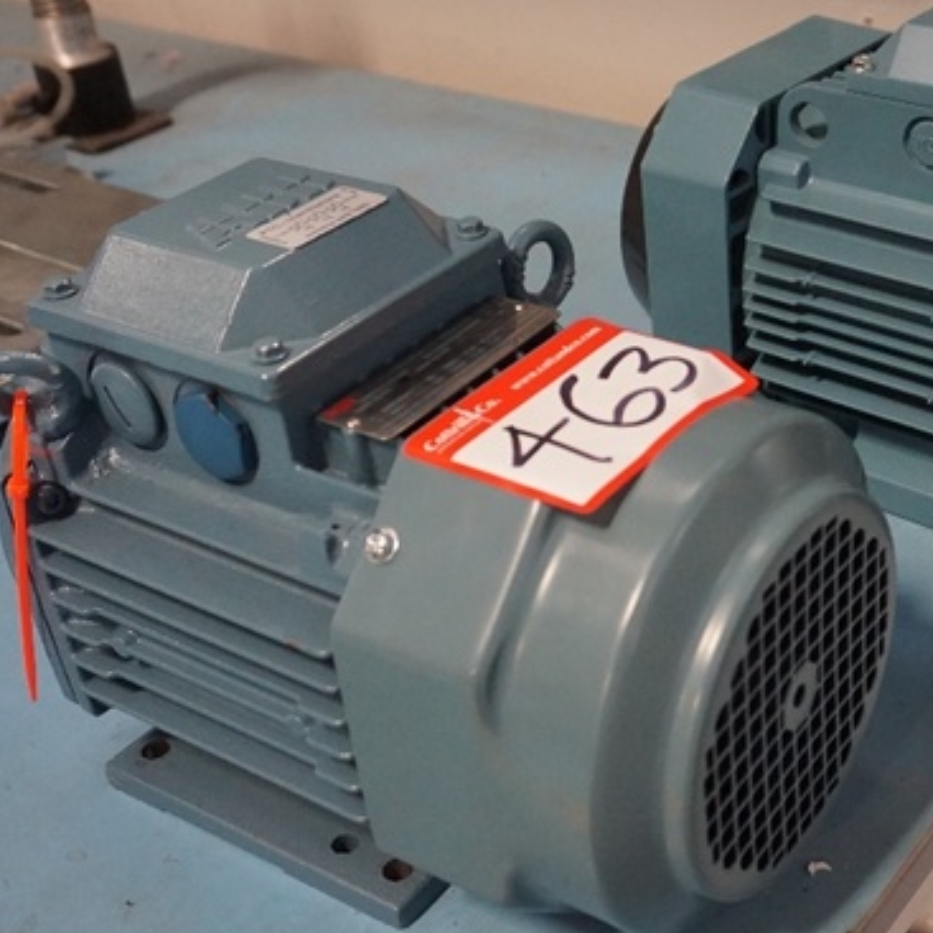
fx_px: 1525
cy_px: 468
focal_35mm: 50
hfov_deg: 33.4
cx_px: 699
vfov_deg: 34.0
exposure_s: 1/160
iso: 2500
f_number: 4
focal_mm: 20
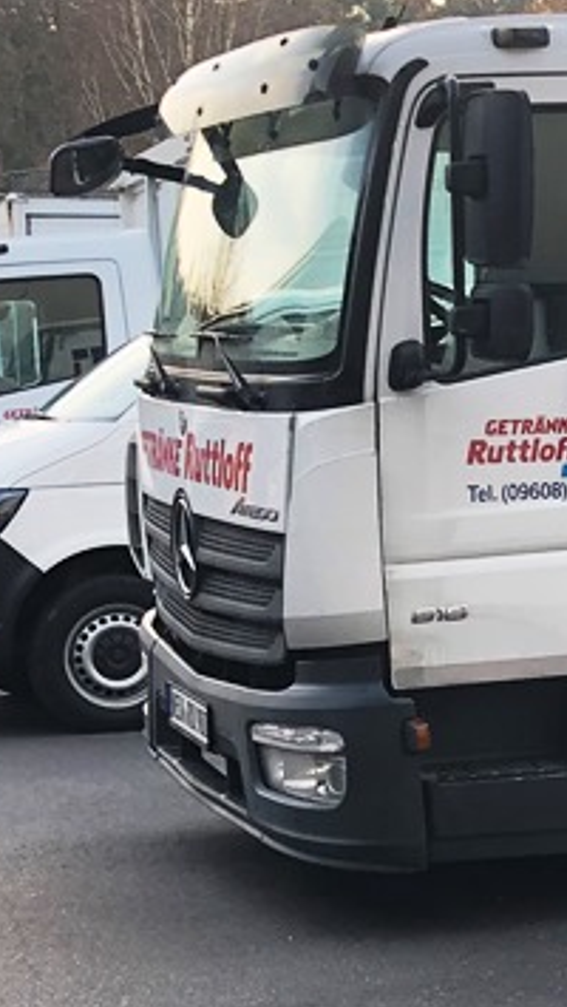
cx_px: 955
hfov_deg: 12.7
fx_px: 2349
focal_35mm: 88
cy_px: 579
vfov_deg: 24.2
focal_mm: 4
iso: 20
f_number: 1.8
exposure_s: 1/124
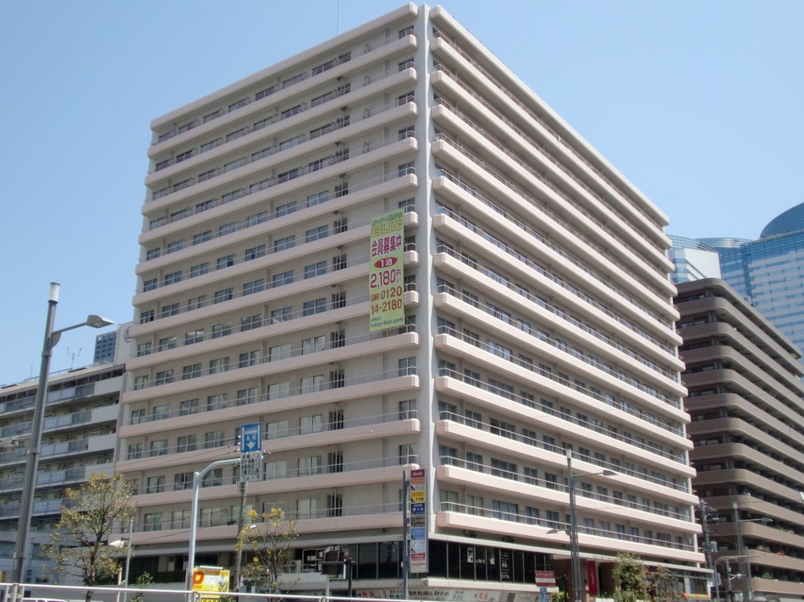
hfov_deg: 47.9
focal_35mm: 39
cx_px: 402
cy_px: 301
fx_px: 906
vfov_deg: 36.8
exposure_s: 1/800
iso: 64
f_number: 3.1
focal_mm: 6.51
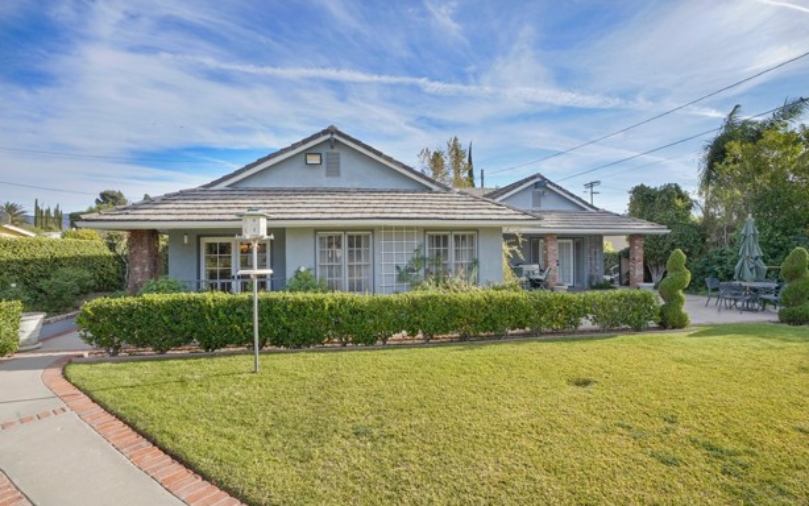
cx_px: 412
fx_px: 375
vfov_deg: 68.0
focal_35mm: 17
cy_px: 261
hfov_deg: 94.3
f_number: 11
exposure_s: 1/30
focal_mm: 16
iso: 500
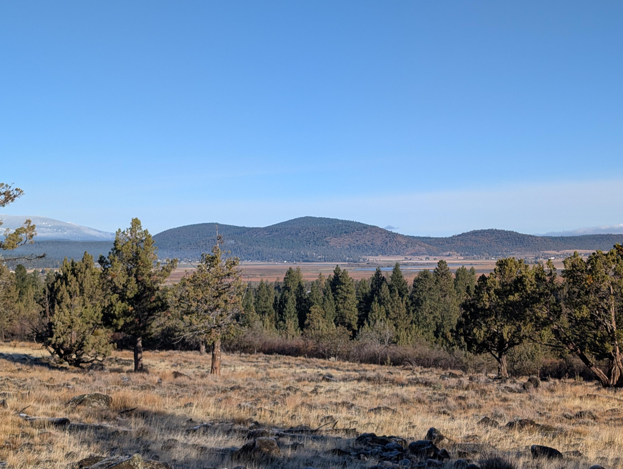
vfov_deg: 29.7
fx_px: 883
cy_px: 234
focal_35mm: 49
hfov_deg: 38.9
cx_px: 312
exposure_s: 1/1087
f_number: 1.68
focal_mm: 6.9
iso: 23
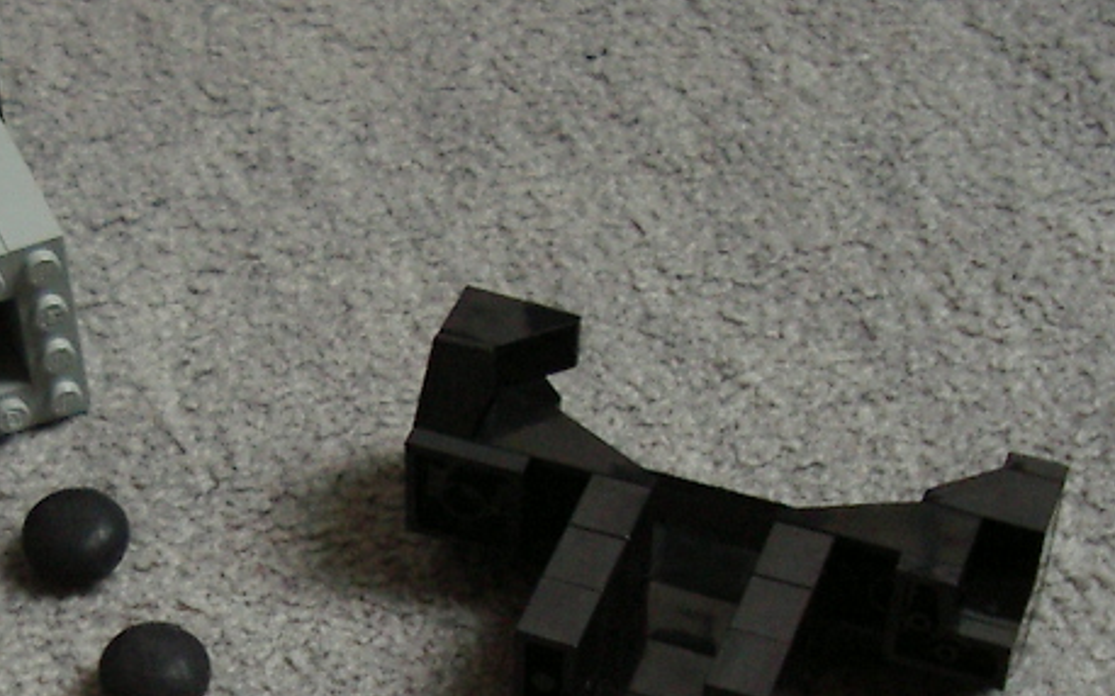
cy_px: 776
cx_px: 141
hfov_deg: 22.6
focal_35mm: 90
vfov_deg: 14.2
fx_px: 2734
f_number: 2.6
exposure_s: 1/20
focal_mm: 5.8
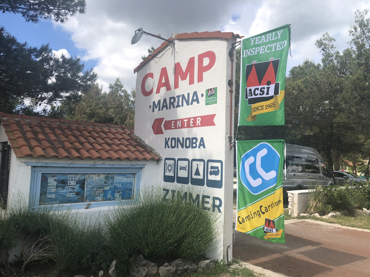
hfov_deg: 63.4
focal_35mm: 28
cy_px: 138
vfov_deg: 49.7
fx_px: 299
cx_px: 185
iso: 20
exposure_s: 1/1736
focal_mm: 3.99
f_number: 1.8
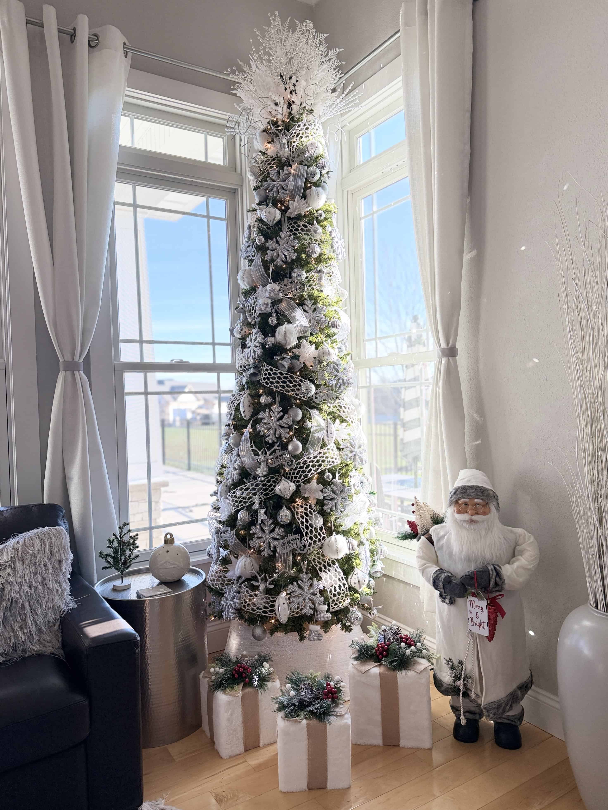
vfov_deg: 71.6
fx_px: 562
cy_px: 405
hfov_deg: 56.8
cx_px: 304
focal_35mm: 24
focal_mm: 6.8
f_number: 1.8
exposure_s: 1/412
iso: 100
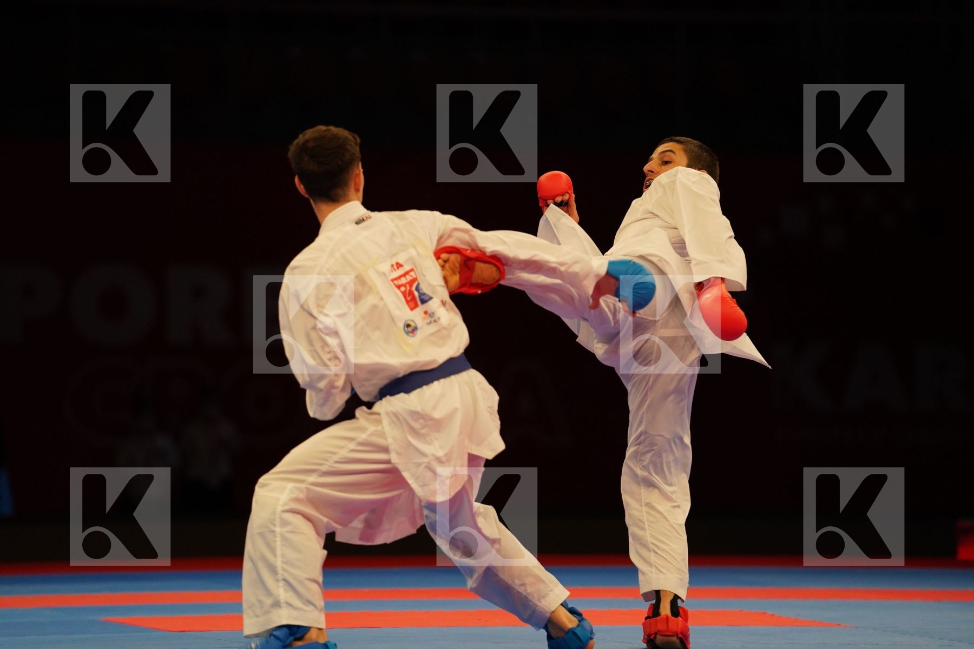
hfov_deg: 10.3
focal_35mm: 200
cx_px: 487
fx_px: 5411
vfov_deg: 6.9
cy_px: 324
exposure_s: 1/1000
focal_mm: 200
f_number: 2.8
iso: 1600
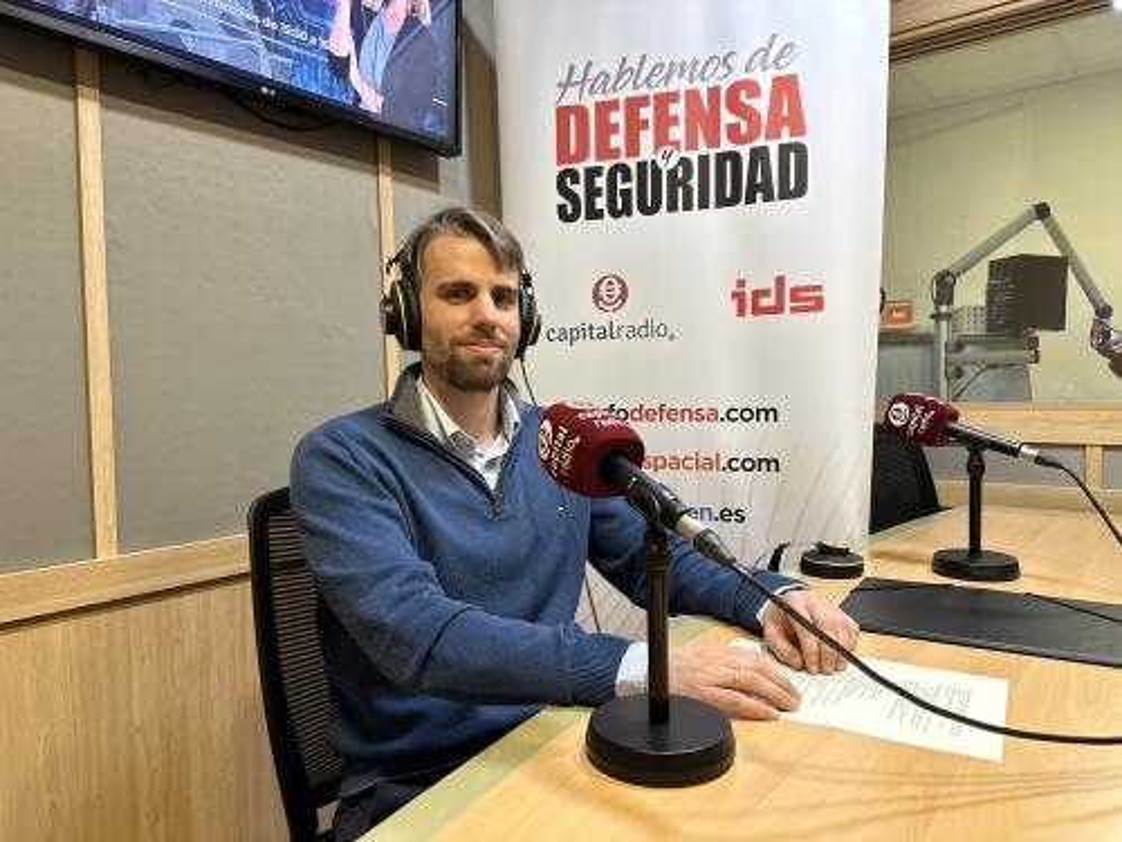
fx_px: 778
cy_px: 421
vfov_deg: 56.8
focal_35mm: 24
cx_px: 561
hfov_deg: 71.6
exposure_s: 1/50
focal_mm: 6.86
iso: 160
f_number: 1.78
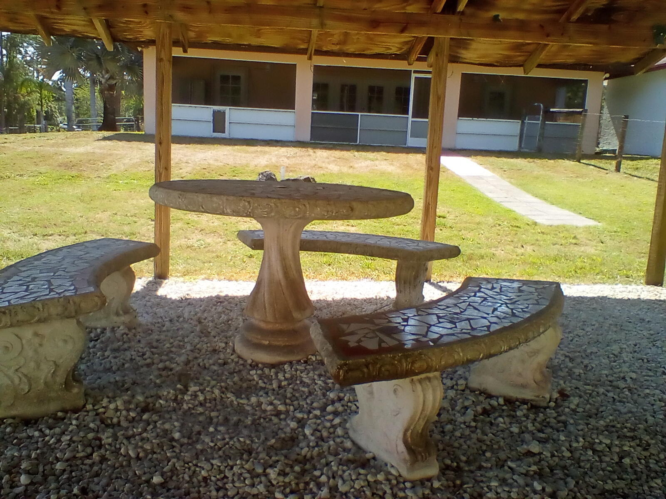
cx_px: 333
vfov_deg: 45.4
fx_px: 596
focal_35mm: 31
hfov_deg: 58.4
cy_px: 250
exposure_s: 1/414
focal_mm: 2.38
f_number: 2.4
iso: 102
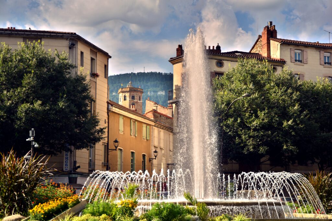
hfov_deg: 31.9
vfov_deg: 21.6
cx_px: 166
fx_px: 581
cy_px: 110
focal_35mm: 63
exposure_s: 1/1000
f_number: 4.8
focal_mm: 42
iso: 100
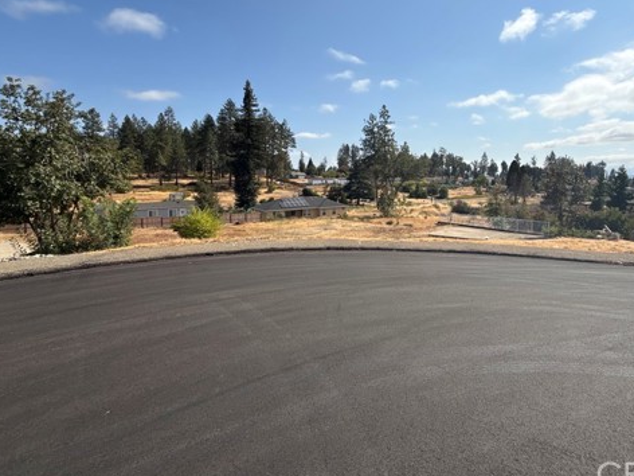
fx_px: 348
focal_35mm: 19
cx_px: 369
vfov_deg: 67.3
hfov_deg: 84.0
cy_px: 171
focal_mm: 2.22
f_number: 2.2
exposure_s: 1/3460
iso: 50
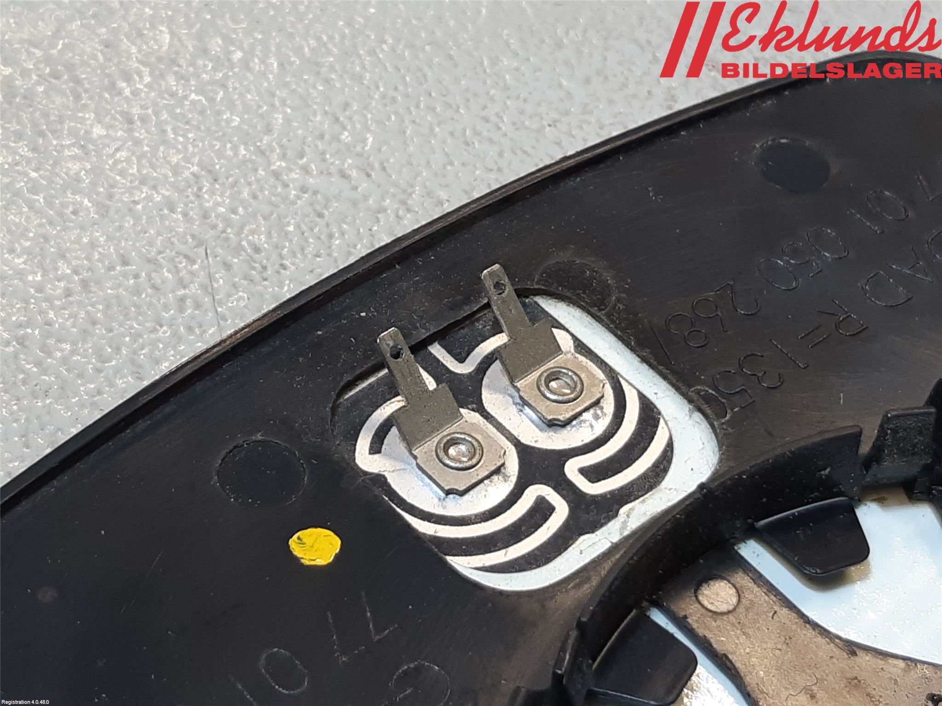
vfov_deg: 53.1
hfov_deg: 67.3
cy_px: 353
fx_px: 708
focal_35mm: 26
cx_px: 471
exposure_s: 1/60
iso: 64
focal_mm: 3.93
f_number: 1.7
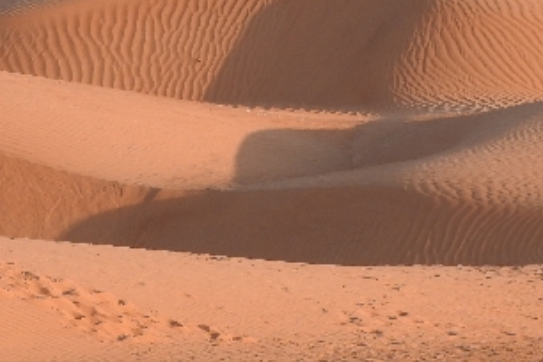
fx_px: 6983
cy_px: 27
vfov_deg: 3.0
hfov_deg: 4.5
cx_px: 240
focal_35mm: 463
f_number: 5.2
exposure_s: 1/200
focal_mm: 30.5
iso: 100
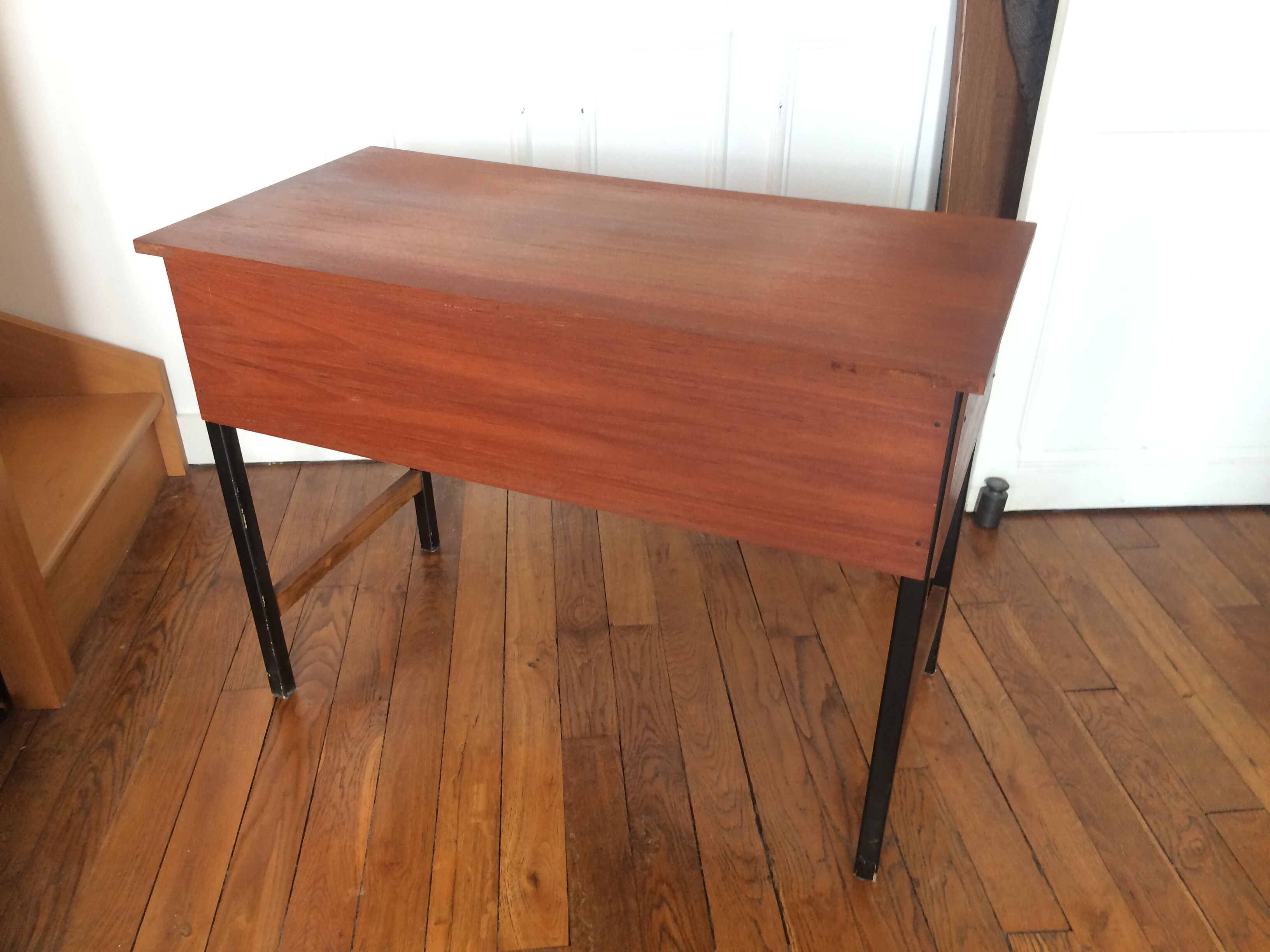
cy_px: 476
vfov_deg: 48.2
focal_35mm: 29
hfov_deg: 61.7
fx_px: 1064
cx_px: 635
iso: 64
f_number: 2.2
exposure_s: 1/33
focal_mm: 4.15
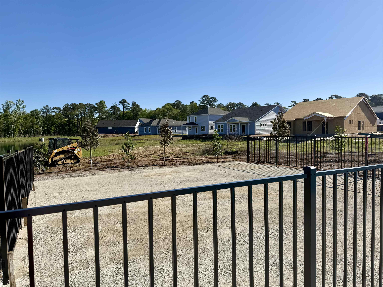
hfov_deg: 71.6
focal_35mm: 24
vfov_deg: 56.8
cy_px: 144
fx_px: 266
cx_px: 192
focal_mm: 6.76
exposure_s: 1/6173
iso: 80
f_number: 1.78
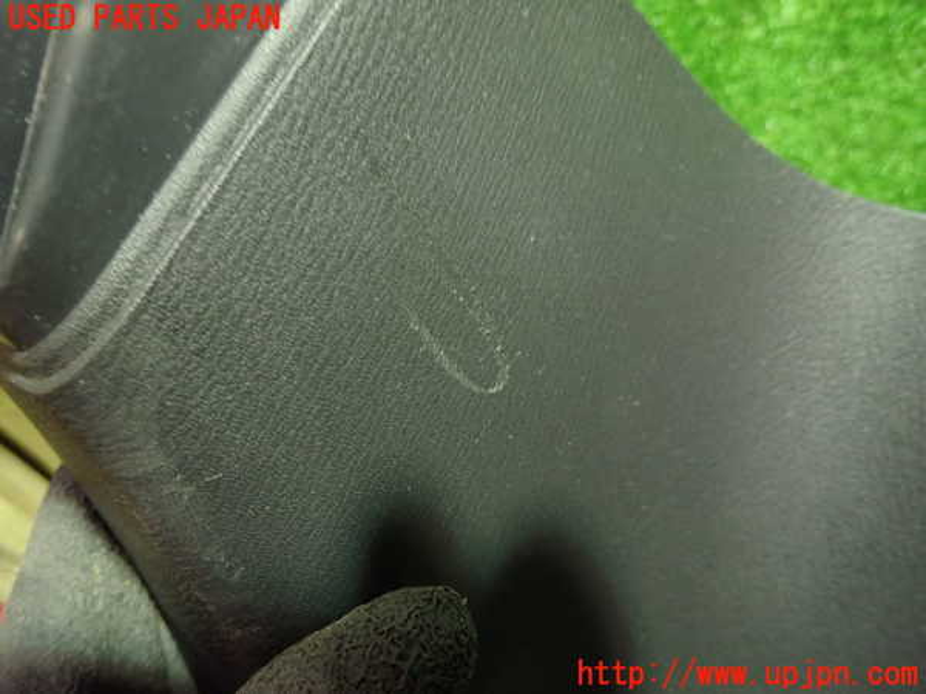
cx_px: 463
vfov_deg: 54.9
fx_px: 669
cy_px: 347
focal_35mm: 25
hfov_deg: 69.4
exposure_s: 1/30
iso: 800
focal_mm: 4.5
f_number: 2
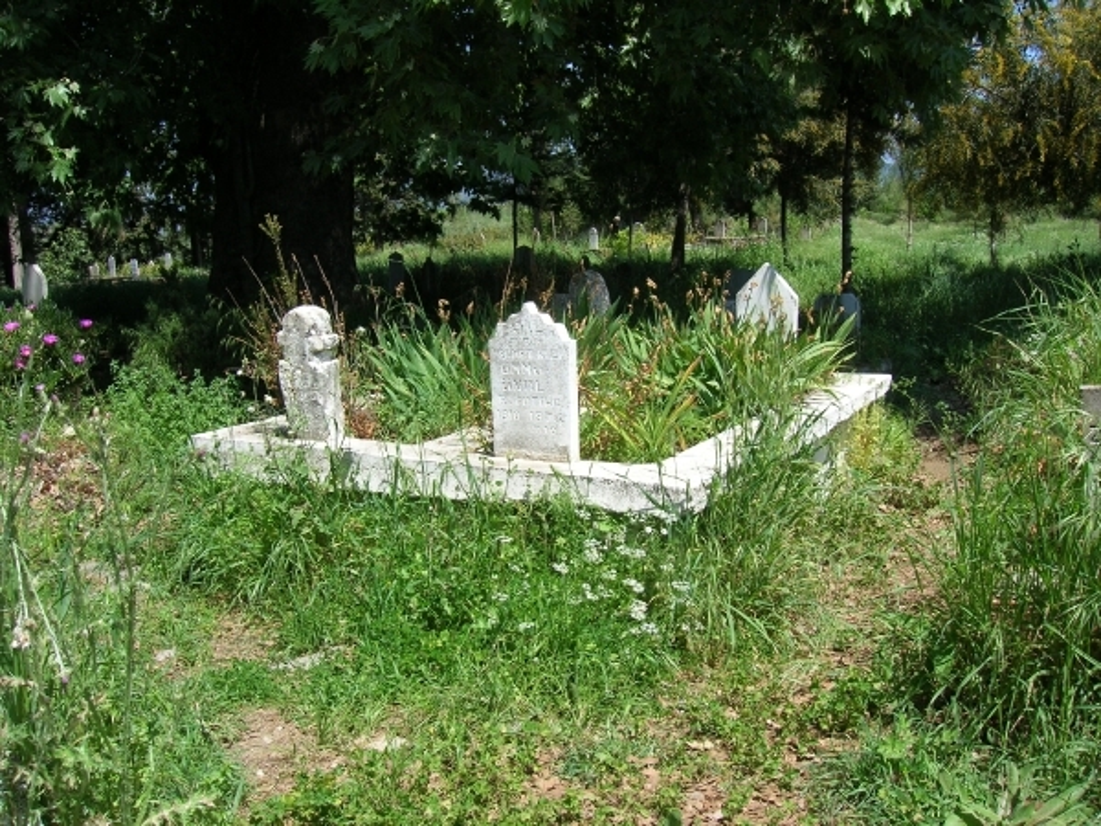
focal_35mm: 34
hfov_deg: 54.0
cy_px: 413
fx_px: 1081
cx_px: 550
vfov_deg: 41.8
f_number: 4.9
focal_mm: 5.7
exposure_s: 1/284
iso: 50
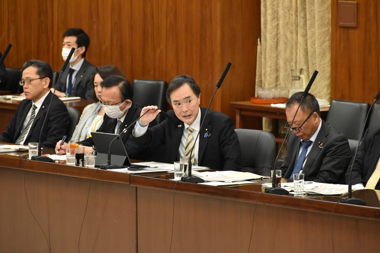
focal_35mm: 300
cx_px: 190
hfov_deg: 6.9
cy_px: 126
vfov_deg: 4.6
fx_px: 3167
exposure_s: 1/160
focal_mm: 200
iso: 2500
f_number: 6.3
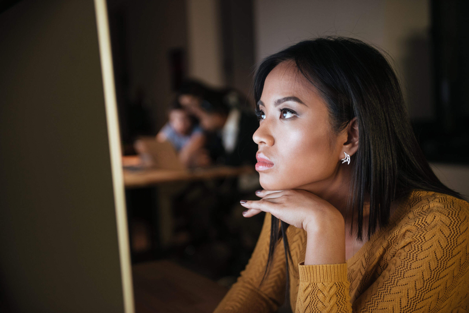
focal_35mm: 52
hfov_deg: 38.2
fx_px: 678
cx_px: 234
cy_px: 156
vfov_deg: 26.0
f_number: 2.8
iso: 640
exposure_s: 1/80
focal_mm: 52
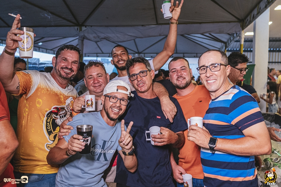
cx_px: 140
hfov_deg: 53.1
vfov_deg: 36.9
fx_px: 281
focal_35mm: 36
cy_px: 94
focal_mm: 24
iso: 2500
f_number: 2.5
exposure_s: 1/320
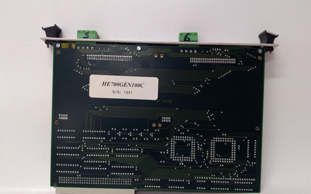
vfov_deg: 43.1
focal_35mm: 29
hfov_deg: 64.6
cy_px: 107
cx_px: 156
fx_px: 246
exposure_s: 1/33
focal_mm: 3.79
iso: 238
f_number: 2
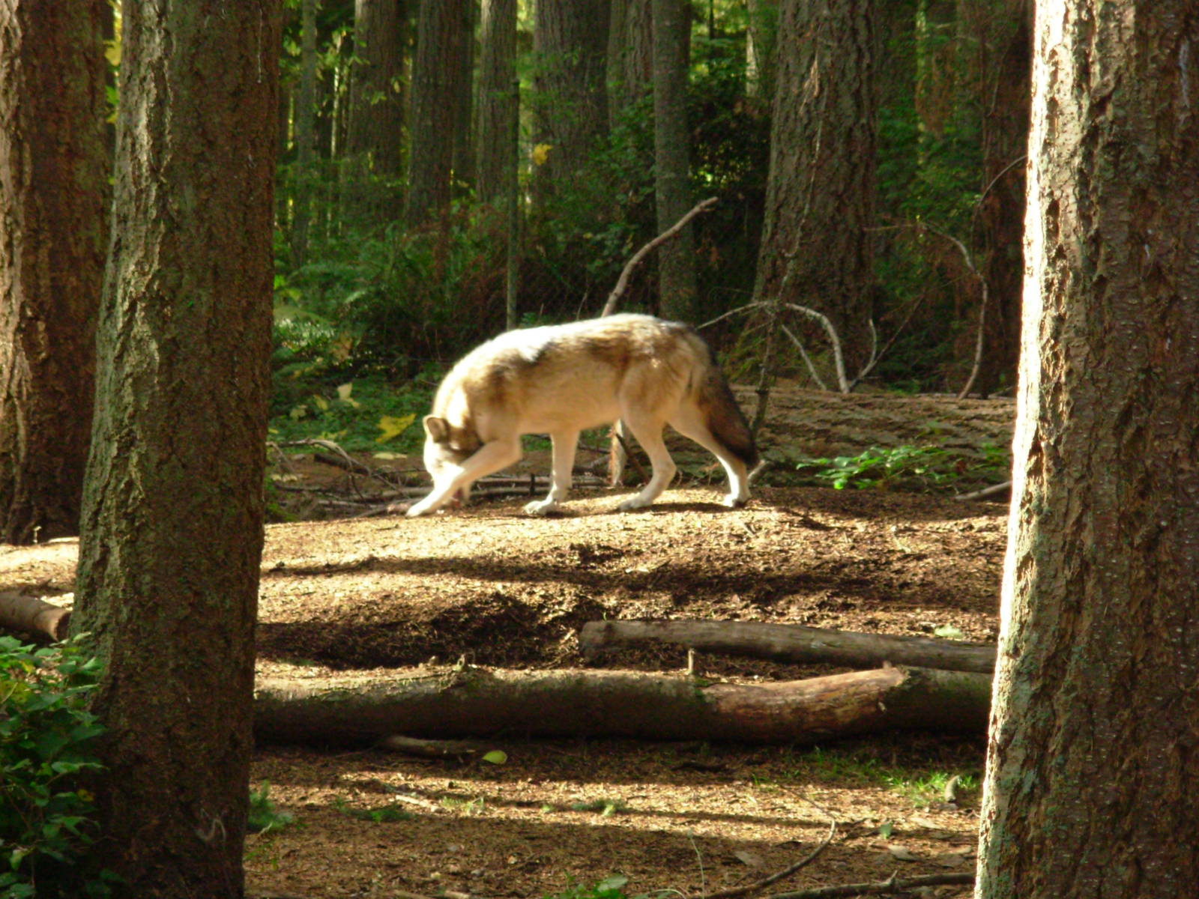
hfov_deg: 10.4
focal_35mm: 190
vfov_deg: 7.8
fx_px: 6581
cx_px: 600
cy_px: 450
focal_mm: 31.4
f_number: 5
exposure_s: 1/69.8
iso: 200
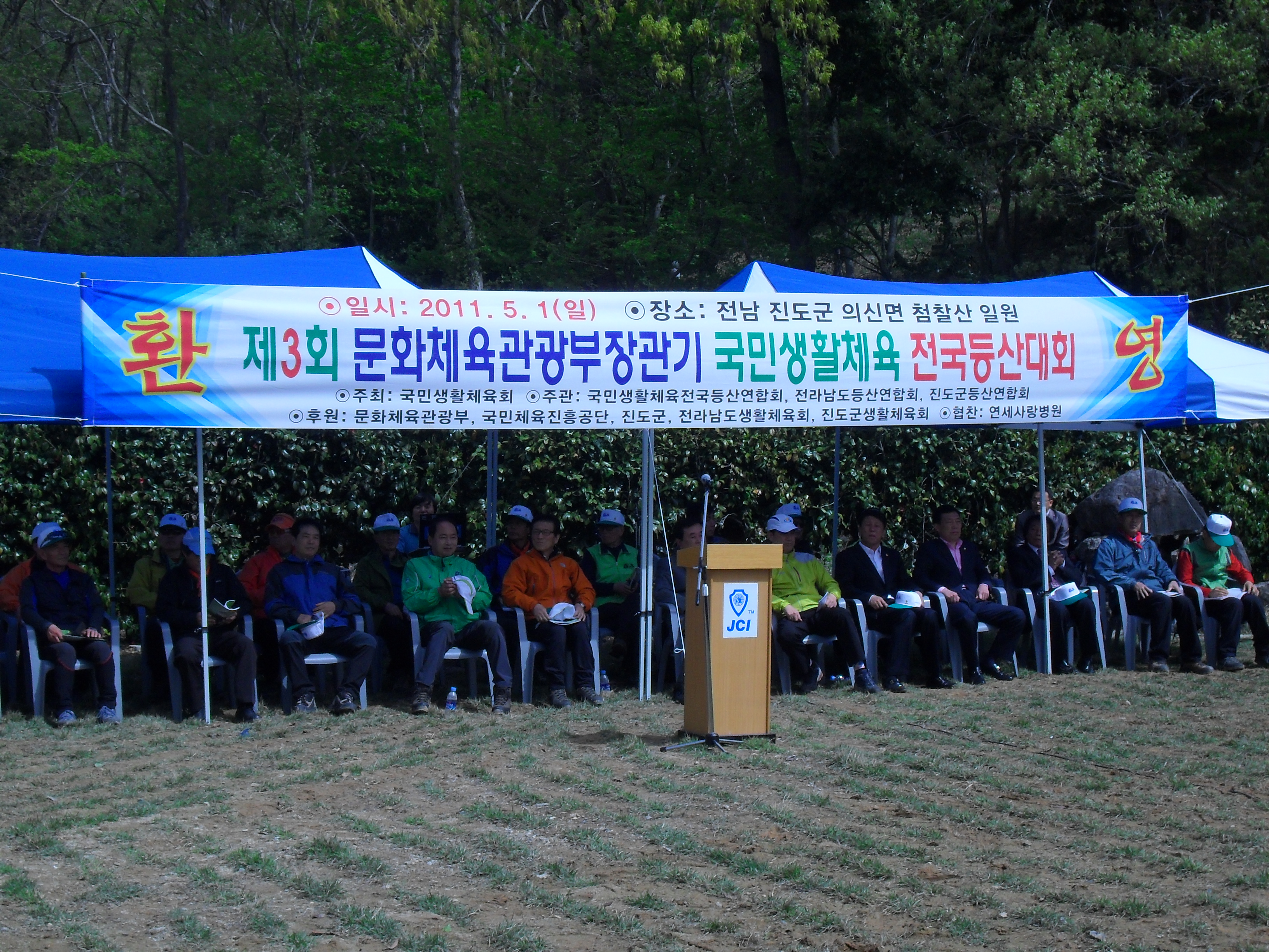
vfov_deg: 20.7
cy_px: 476
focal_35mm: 71
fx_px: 2603
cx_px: 634
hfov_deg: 27.4
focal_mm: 11.7
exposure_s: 1/180
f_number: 10.8
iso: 80
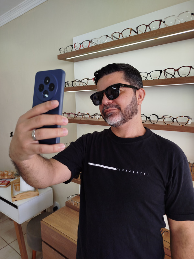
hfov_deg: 56.8
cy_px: 130
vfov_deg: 71.6
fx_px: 179
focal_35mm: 24
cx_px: 97
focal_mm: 5.31
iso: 64
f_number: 1.7
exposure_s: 1/60
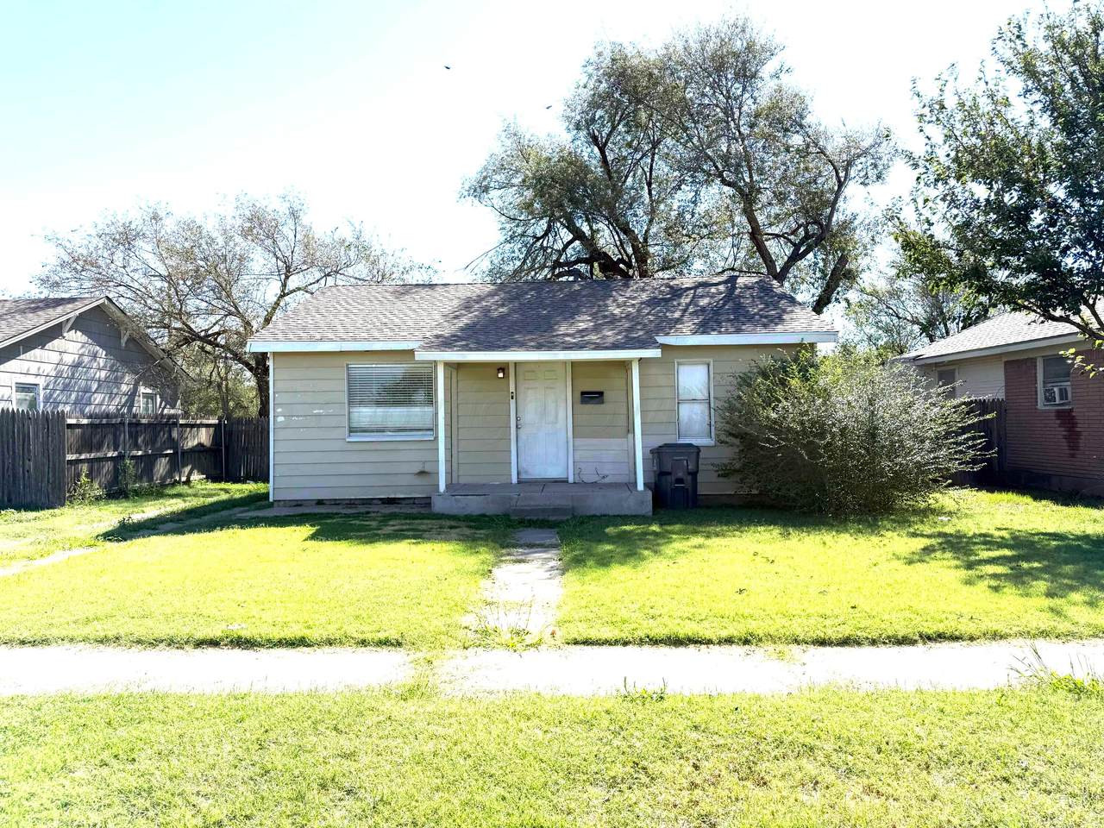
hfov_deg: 71.6
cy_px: 414
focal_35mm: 24
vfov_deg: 56.8
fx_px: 765
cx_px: 552
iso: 80
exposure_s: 1/4405
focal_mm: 6.76
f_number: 1.78
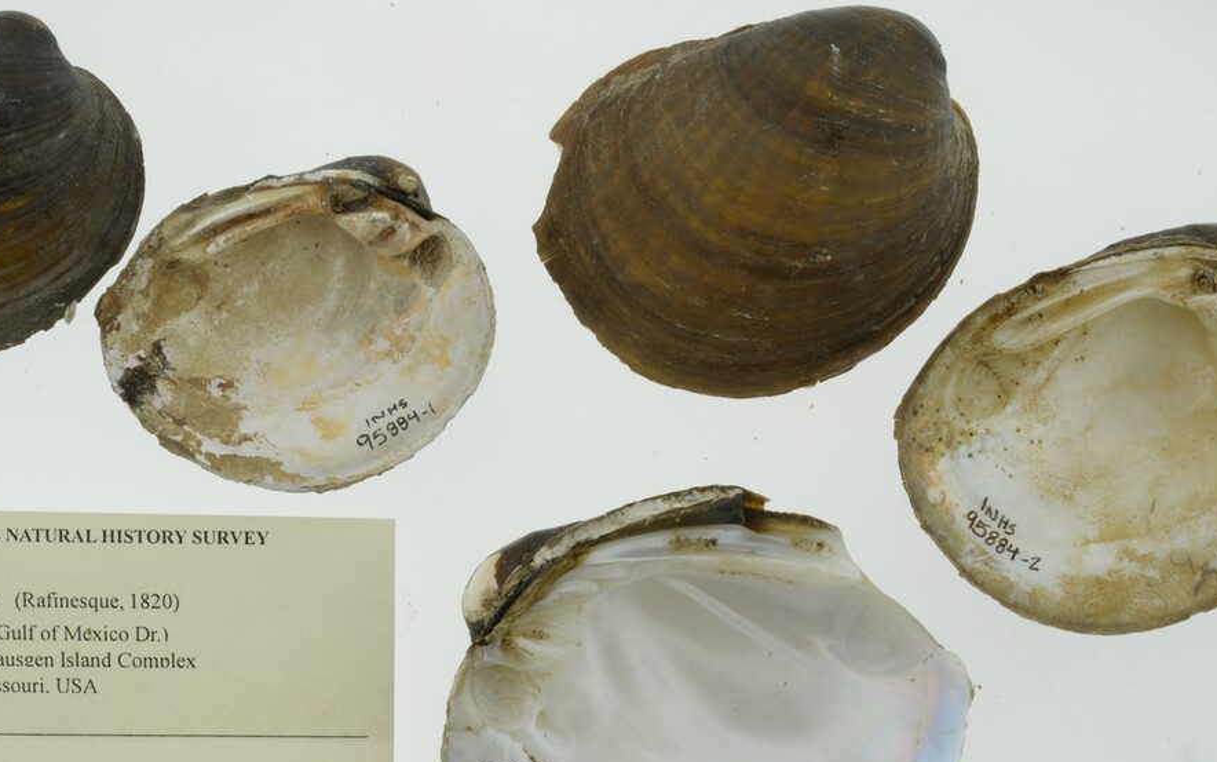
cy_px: 539
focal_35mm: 83
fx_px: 2754
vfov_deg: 15.7
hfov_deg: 24.9
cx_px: 564
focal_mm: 60
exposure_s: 1/10
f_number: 32
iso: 100
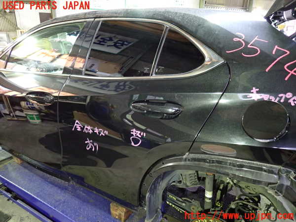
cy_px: 111
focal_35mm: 25
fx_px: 214
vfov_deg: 54.9
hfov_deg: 69.4
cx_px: 148
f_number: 2
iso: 800
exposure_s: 1/20
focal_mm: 4.5
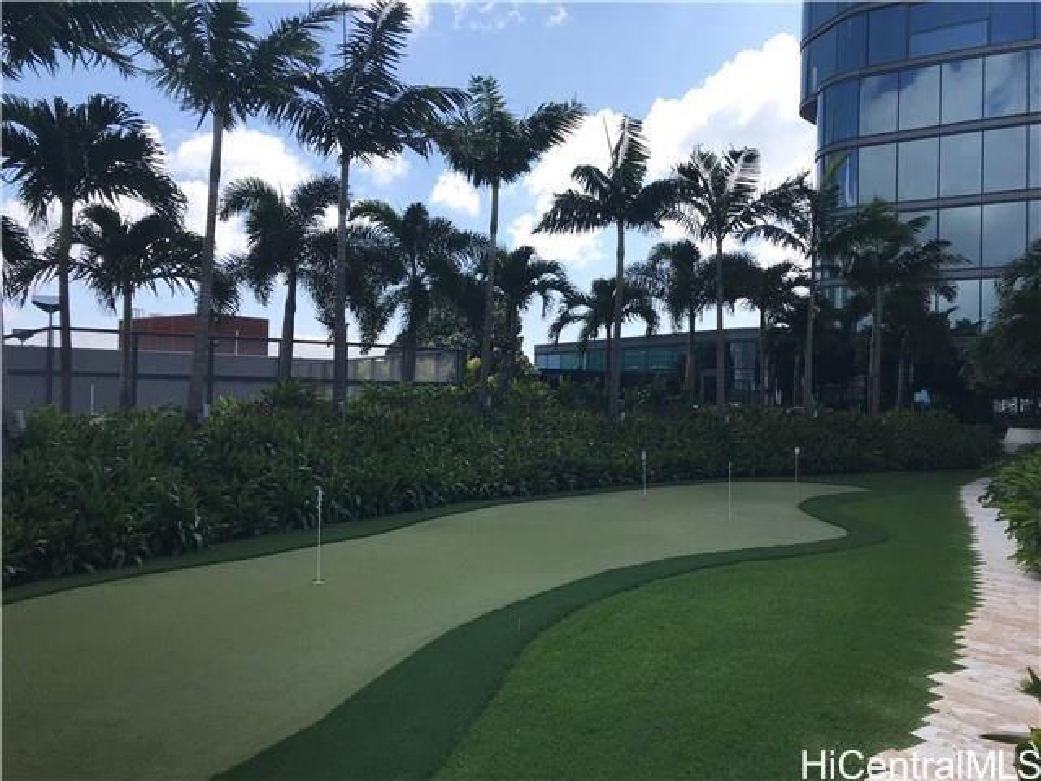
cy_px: 390
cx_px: 520
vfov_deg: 49.7
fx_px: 842
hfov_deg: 63.4
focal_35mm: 28
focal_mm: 3.99
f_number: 1.8
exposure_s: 1/2283
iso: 20
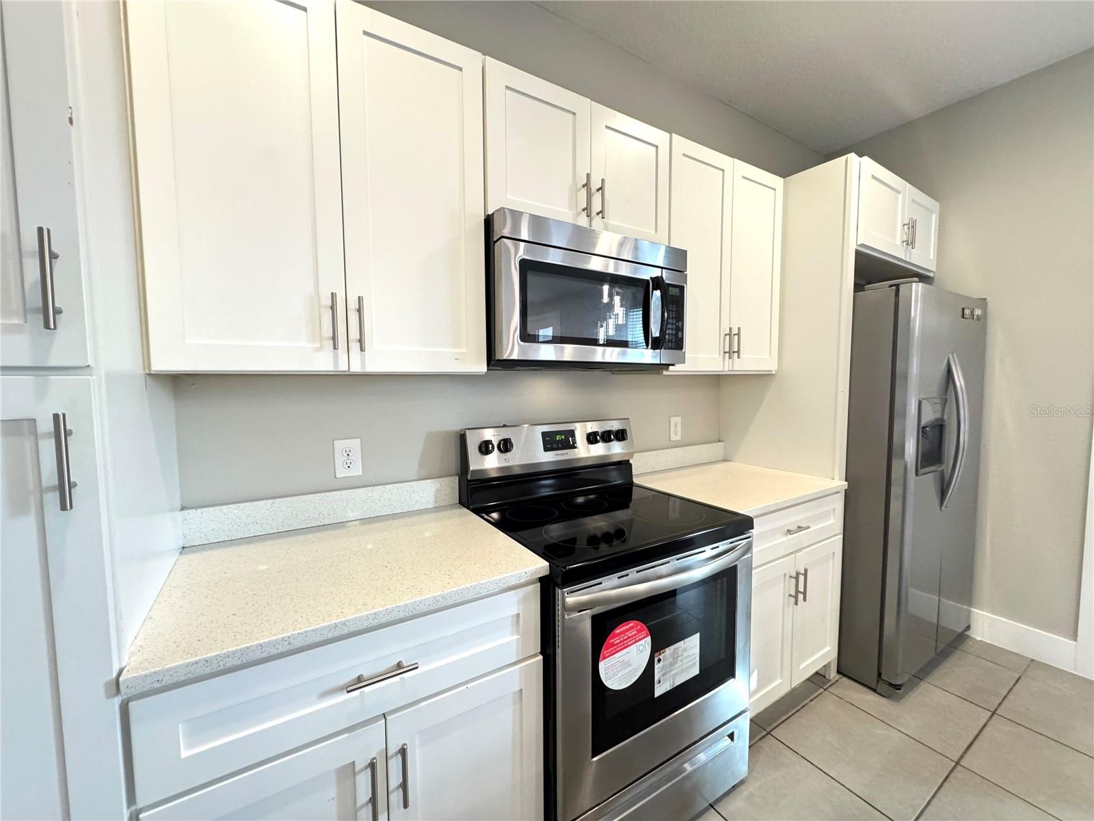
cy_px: 410
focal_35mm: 14
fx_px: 442
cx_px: 547
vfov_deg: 85.7
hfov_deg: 102.1
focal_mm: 2.22
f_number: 2.2
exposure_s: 1/60
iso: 400
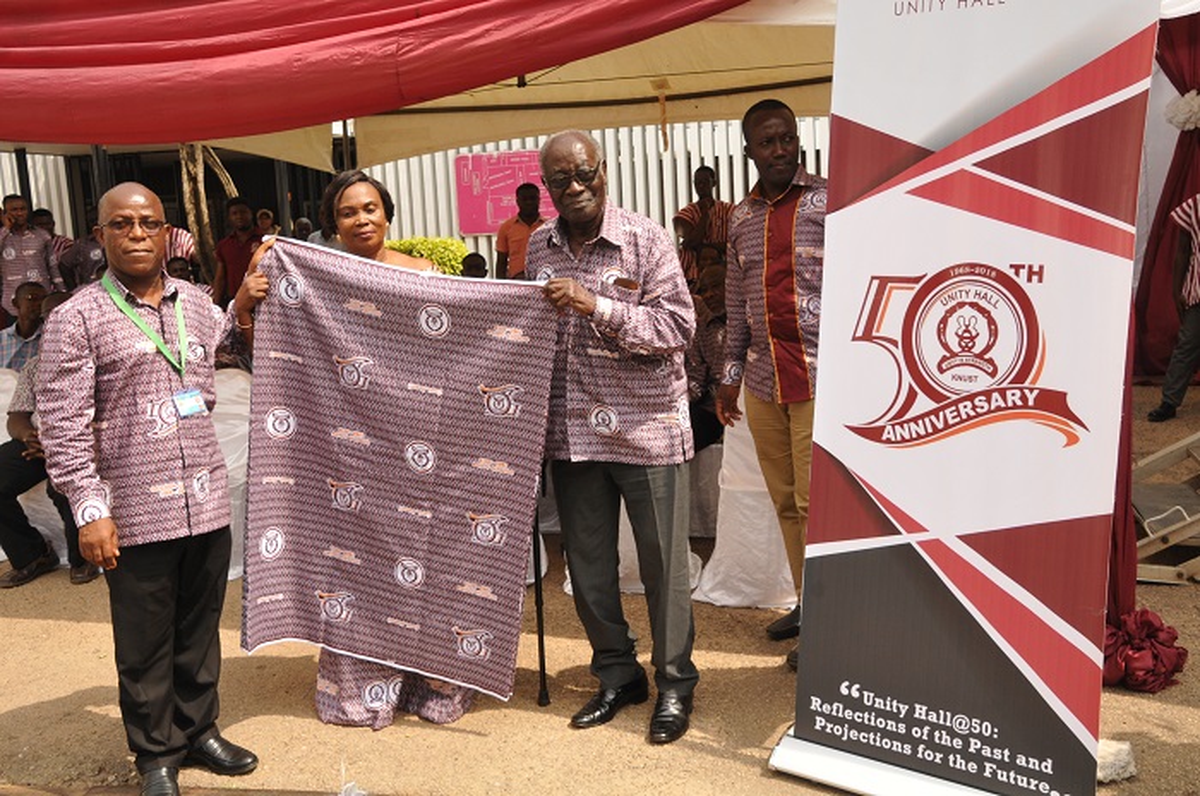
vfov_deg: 36.7
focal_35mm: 36
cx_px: 600
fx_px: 1198
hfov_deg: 53.2
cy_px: 398
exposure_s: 1/320
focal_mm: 24
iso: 400
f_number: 10
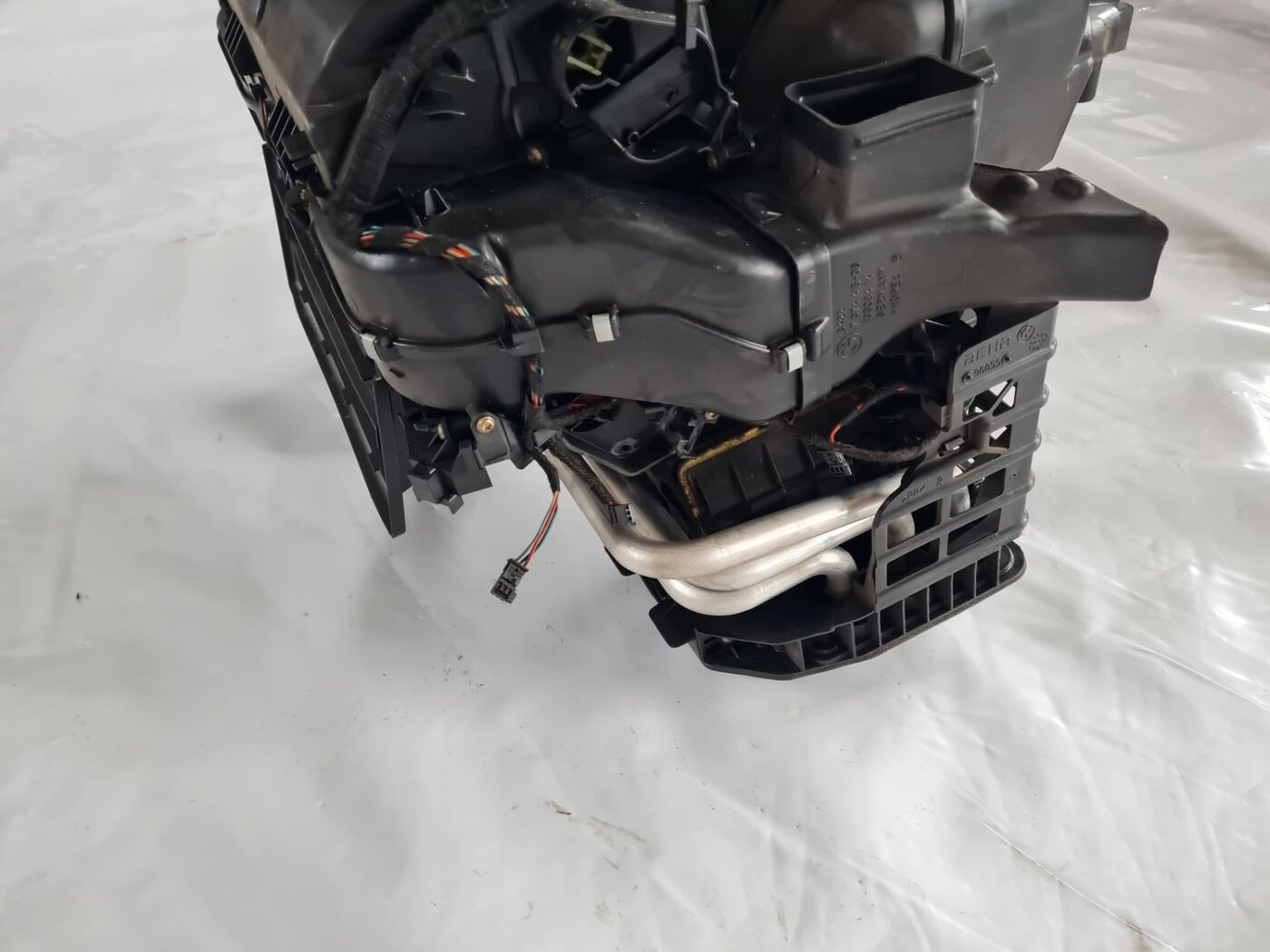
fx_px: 954
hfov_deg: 67.3
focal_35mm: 26
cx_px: 635
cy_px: 476
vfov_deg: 53.1
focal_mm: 5.4
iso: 250
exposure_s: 1/100
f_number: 1.8
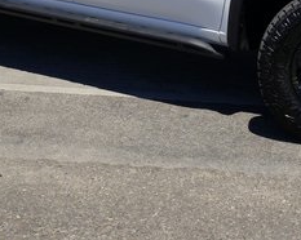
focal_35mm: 93
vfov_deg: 16.0
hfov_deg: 20.6
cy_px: -33
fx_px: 828
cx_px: 181
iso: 100
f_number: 10
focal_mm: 36
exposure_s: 1/200
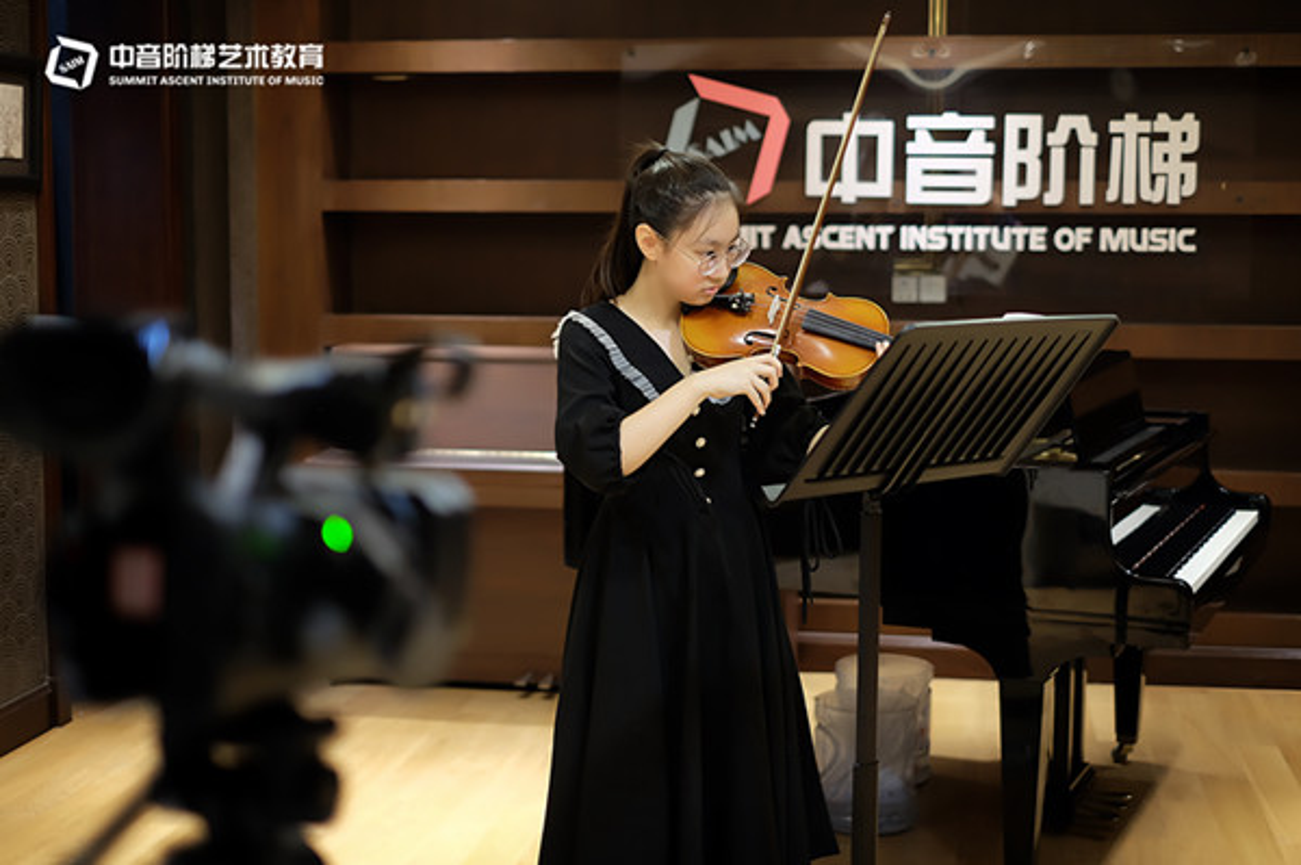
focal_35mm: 53
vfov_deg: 25.5
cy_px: 432
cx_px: 650
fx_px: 1914
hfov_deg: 37.5
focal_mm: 35
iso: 500
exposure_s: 1/75
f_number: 1.4
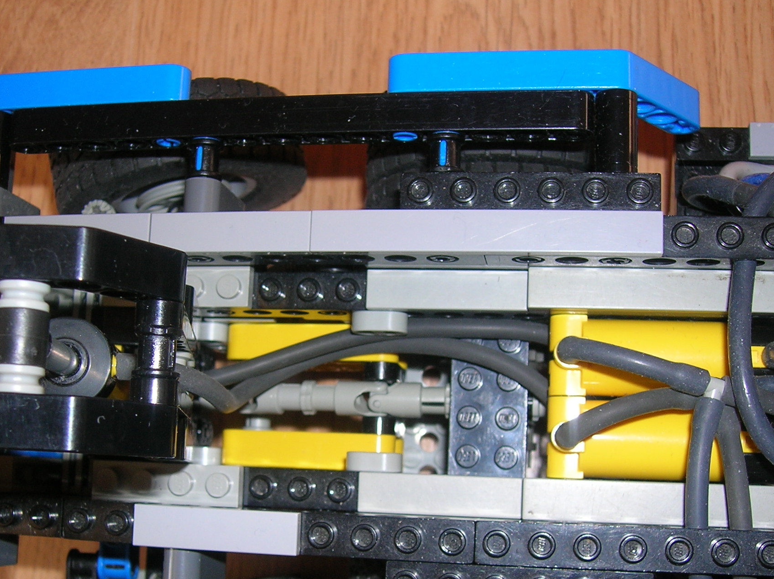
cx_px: 332
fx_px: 1028
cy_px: 379
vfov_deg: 31.3
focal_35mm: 46
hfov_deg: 41.2
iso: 50
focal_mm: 5.7
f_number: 2.9
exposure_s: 1/60.1
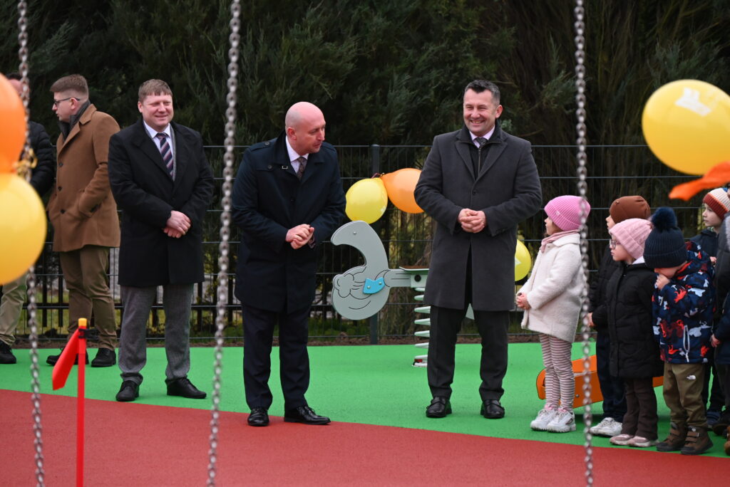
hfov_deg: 12.8
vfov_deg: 8.6
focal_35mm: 160
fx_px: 3246
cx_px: 365
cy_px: 244
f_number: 6.3
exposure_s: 1/160
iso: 2000
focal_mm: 160
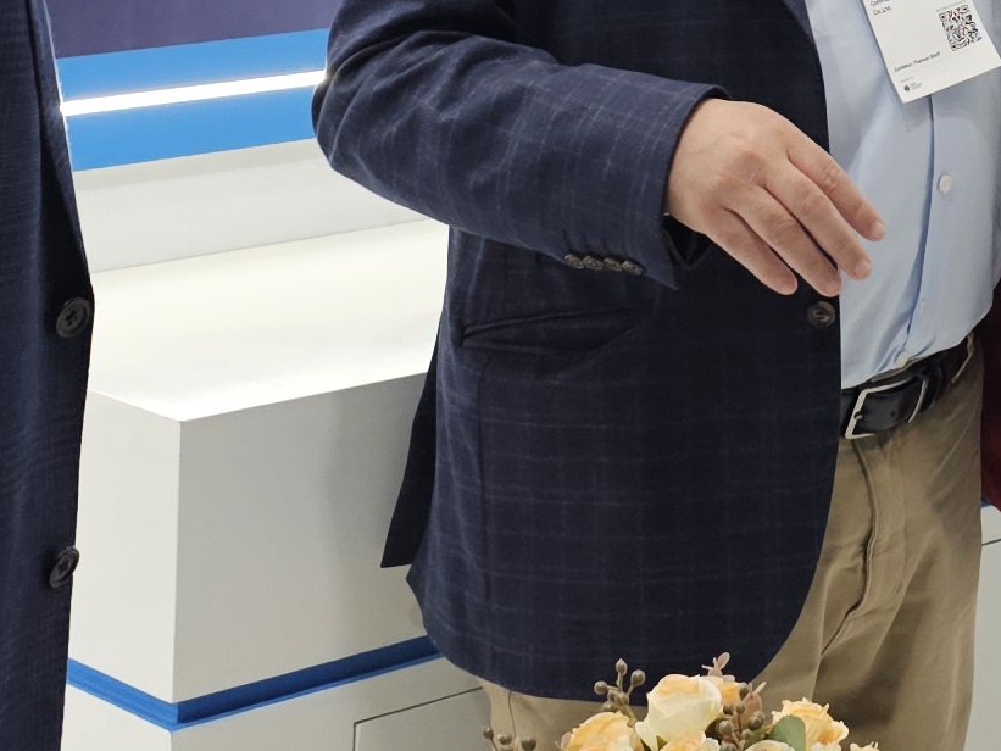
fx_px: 3239
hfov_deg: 16.9
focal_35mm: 112
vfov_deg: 12.3
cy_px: -514
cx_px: 1158
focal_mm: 6.3
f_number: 1.7
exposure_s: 1/100
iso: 80
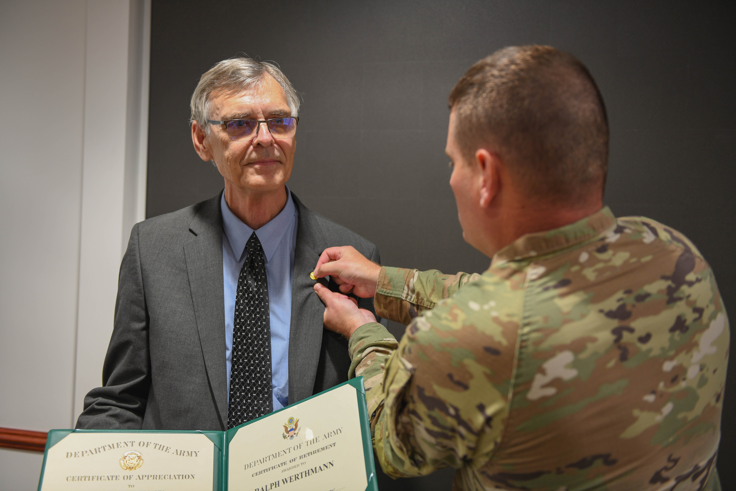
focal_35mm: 36
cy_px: 246
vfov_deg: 36.9
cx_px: 368
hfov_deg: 53.1
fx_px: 736
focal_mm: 36
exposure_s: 1/40
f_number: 2.8
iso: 800
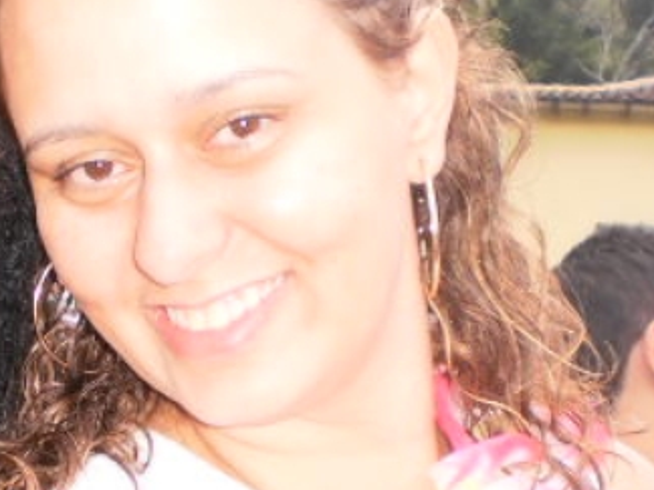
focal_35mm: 89
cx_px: 34
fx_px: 1681
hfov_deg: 21.4
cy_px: 300
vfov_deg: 16.6
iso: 100
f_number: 3.1
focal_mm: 6.3
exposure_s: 1/80
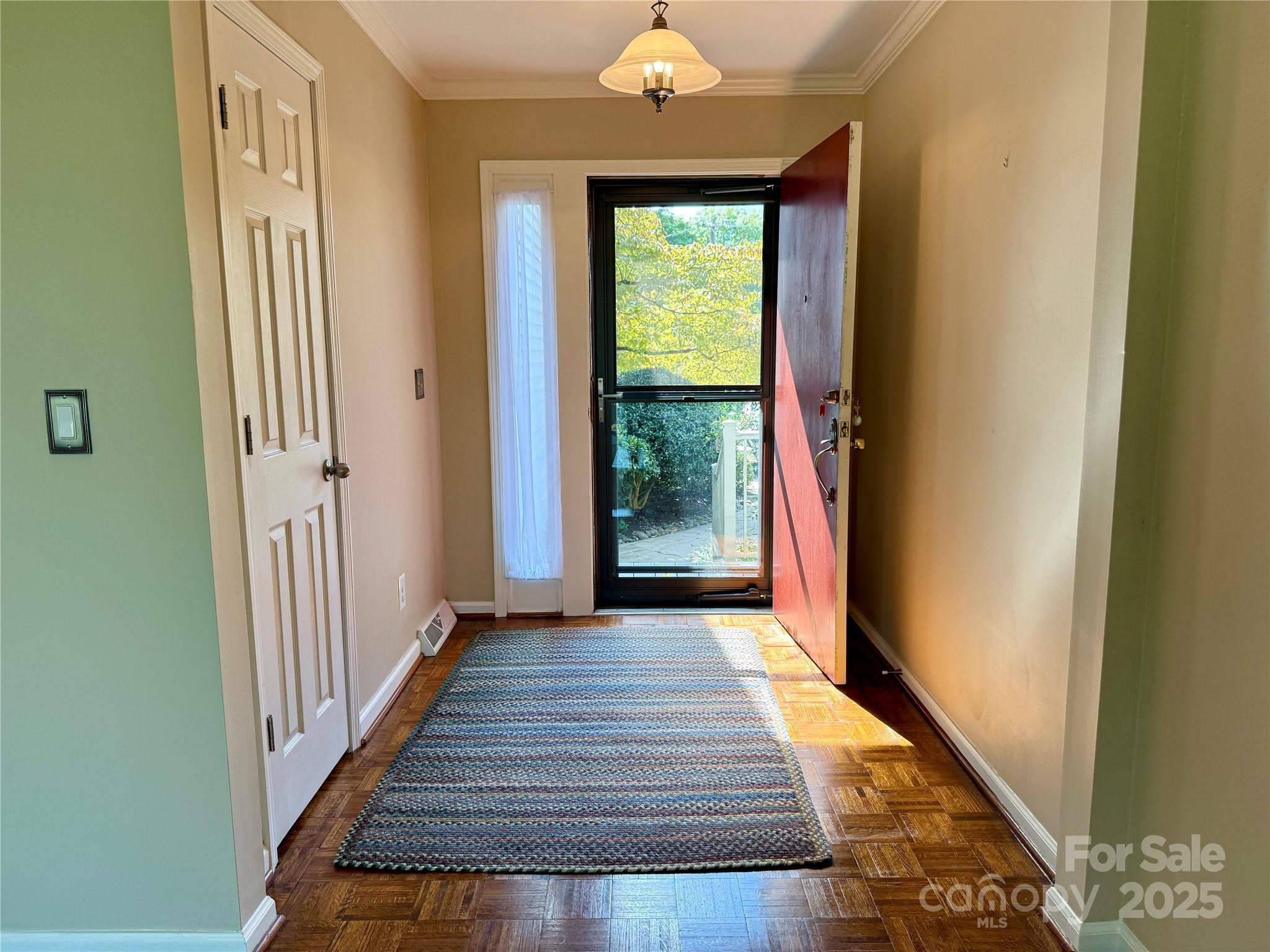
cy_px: 476
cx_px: 635
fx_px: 881
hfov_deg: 71.6
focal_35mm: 24
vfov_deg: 56.8
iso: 100
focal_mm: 6.76
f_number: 1.78
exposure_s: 1/229
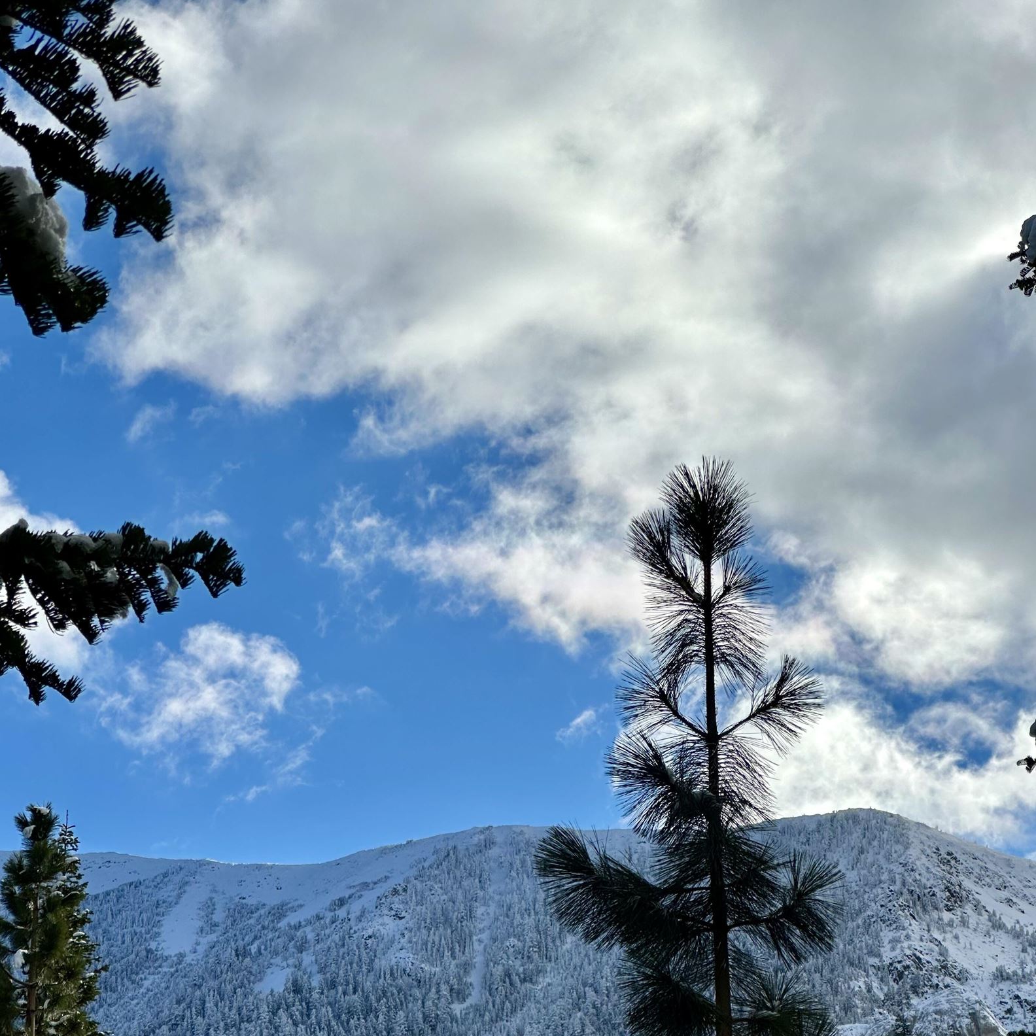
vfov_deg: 17.5
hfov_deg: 17.6
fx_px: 3352
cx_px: 534
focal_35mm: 99
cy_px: 743
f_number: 2.8
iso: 32
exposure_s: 1/2538
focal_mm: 9
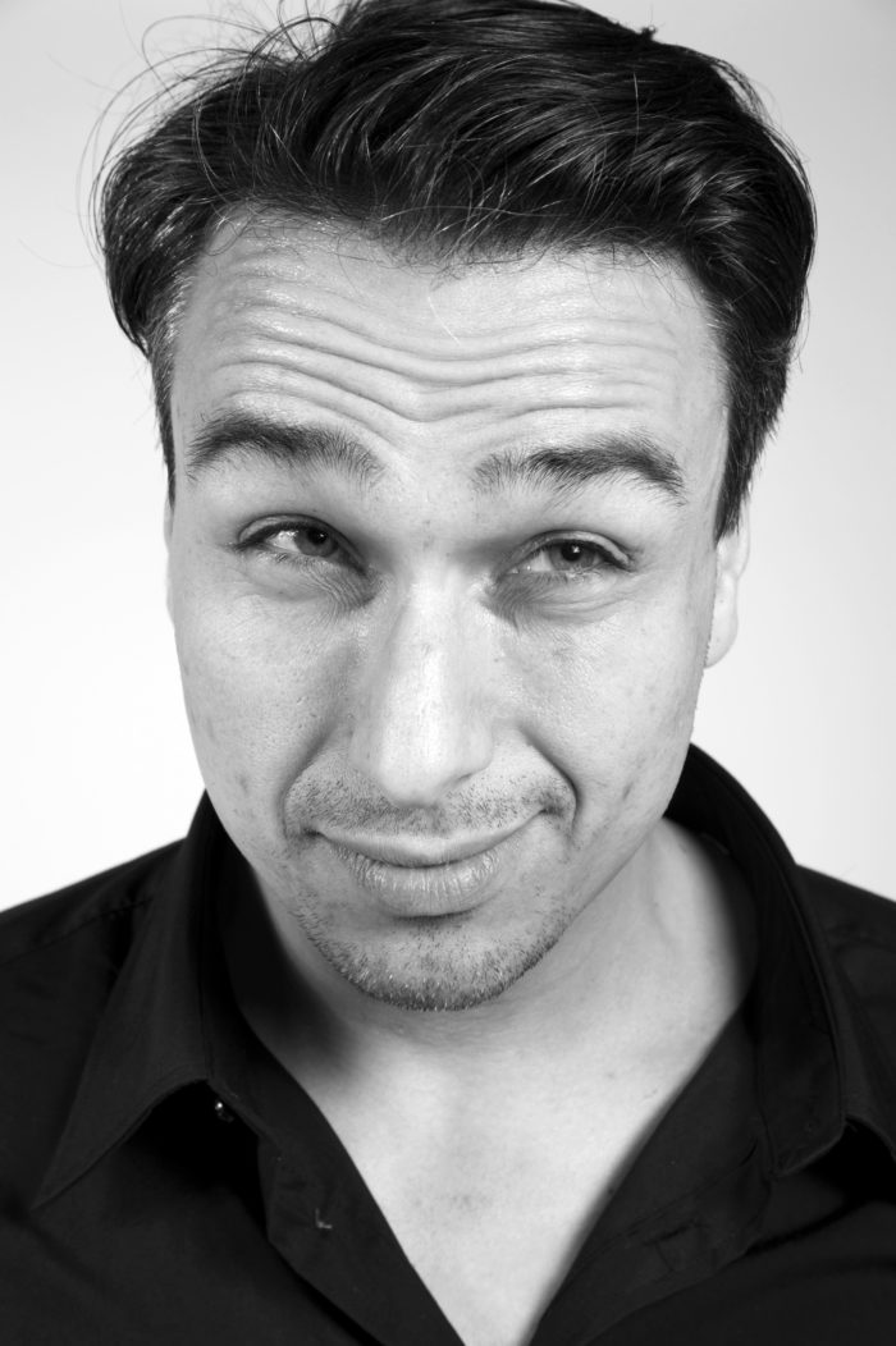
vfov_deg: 23.9
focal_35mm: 85
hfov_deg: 16.1
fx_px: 3177
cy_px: 673
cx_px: 448
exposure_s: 1/125
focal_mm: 85
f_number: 13
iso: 250
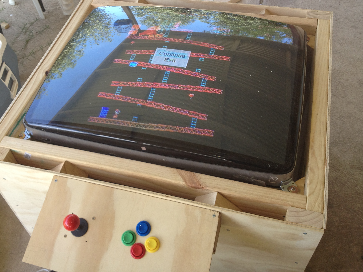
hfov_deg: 44.6
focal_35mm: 42
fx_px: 440
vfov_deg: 34.2
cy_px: 109
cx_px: 152
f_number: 2.4
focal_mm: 4.28
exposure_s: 1/126
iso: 64
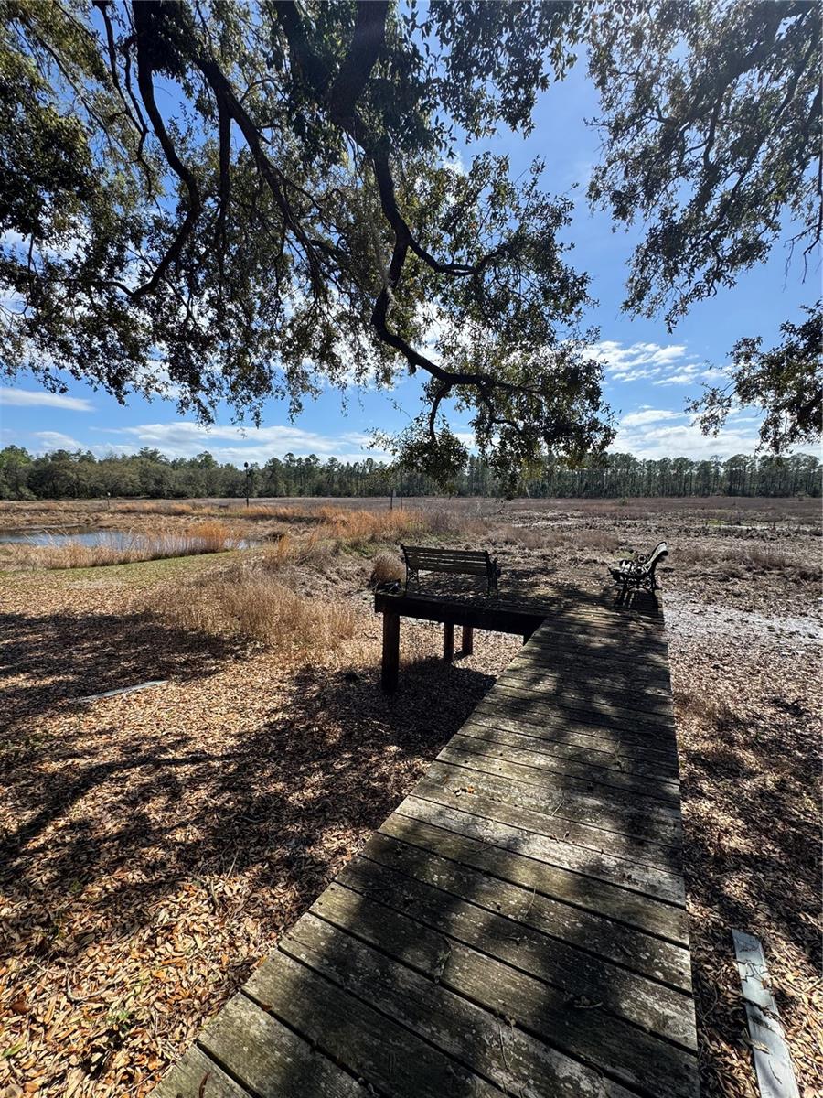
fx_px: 444
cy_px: 549
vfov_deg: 102.1
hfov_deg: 85.7
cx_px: 412
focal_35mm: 14
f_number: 2.2
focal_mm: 2.22
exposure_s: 1/1506
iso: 40
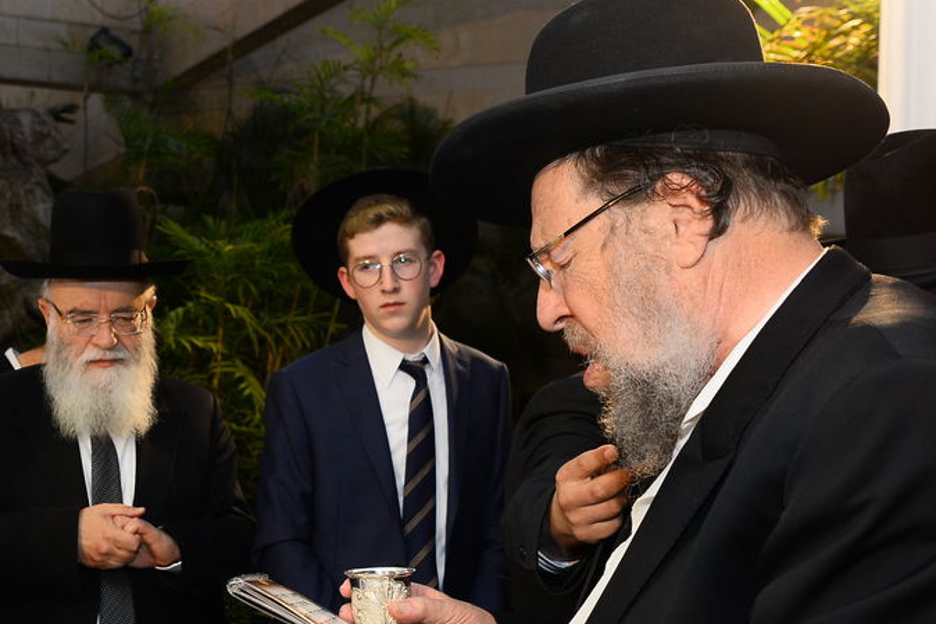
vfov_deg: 24.7
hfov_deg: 35.7
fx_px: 1404
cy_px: 487
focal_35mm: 54
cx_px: 194
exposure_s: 1/100
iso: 640
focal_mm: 26
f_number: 4.5
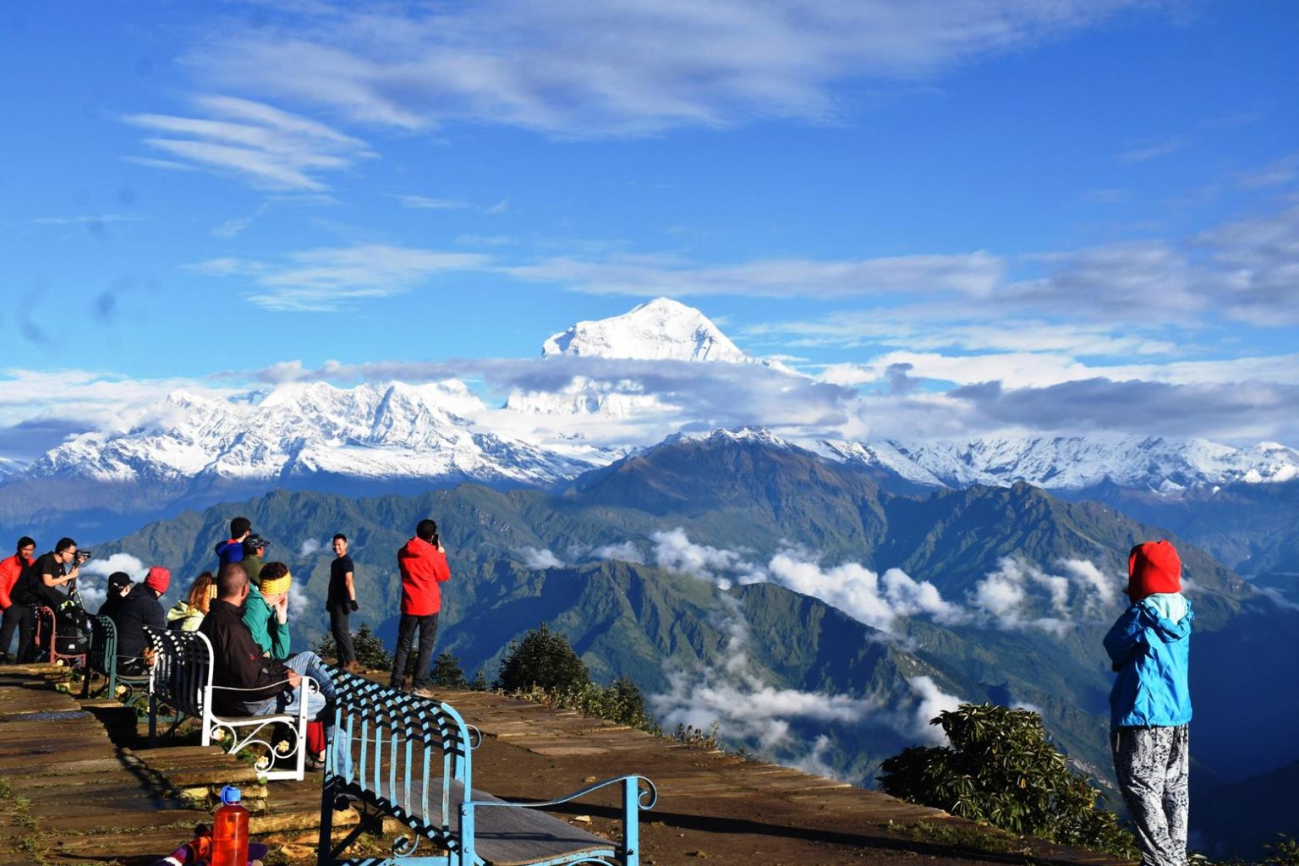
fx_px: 2057
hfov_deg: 35.1
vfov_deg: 23.8
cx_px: 650
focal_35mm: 57
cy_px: 433
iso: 200
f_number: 10
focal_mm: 38
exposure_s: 1/400
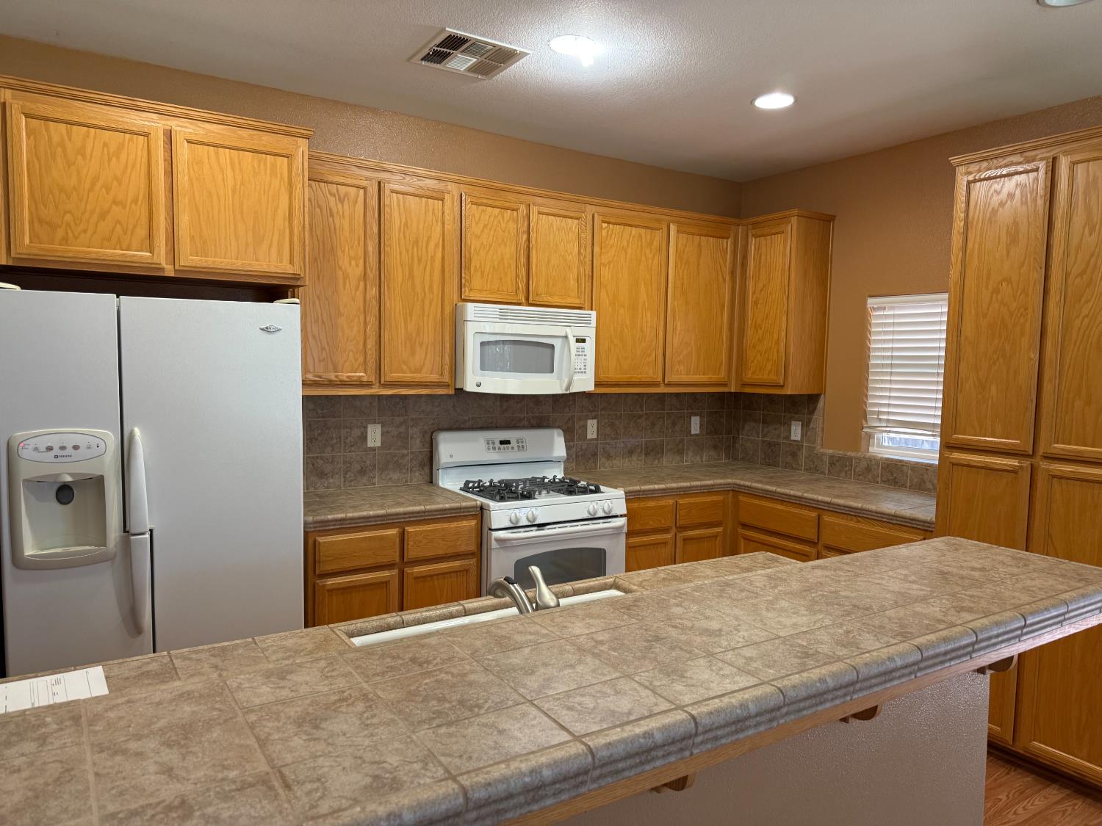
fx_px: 764
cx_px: 551
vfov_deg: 56.8
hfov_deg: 71.6
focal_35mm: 24
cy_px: 413
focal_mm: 6.76
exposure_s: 1/97
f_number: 1.78
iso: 200
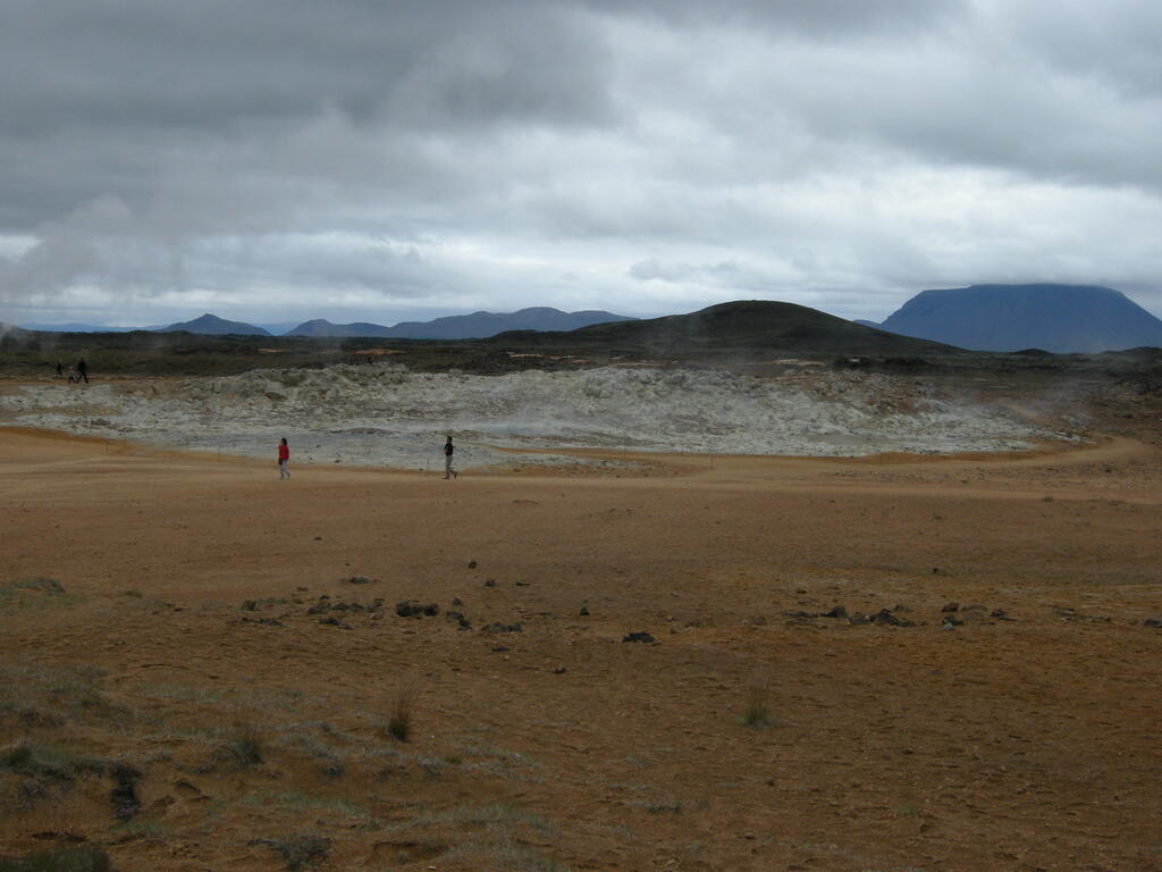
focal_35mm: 47
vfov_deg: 30.9
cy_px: 436
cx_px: 581
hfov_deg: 40.4
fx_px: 1578
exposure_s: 1/296
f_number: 6.1
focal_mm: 10.1
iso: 100
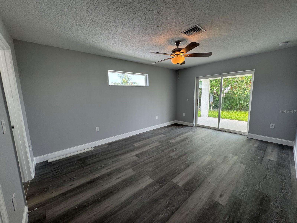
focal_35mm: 14
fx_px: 120
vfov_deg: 85.7
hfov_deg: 102.1
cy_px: 112
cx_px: 148
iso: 50
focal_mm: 2.22
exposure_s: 1/120
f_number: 2.2
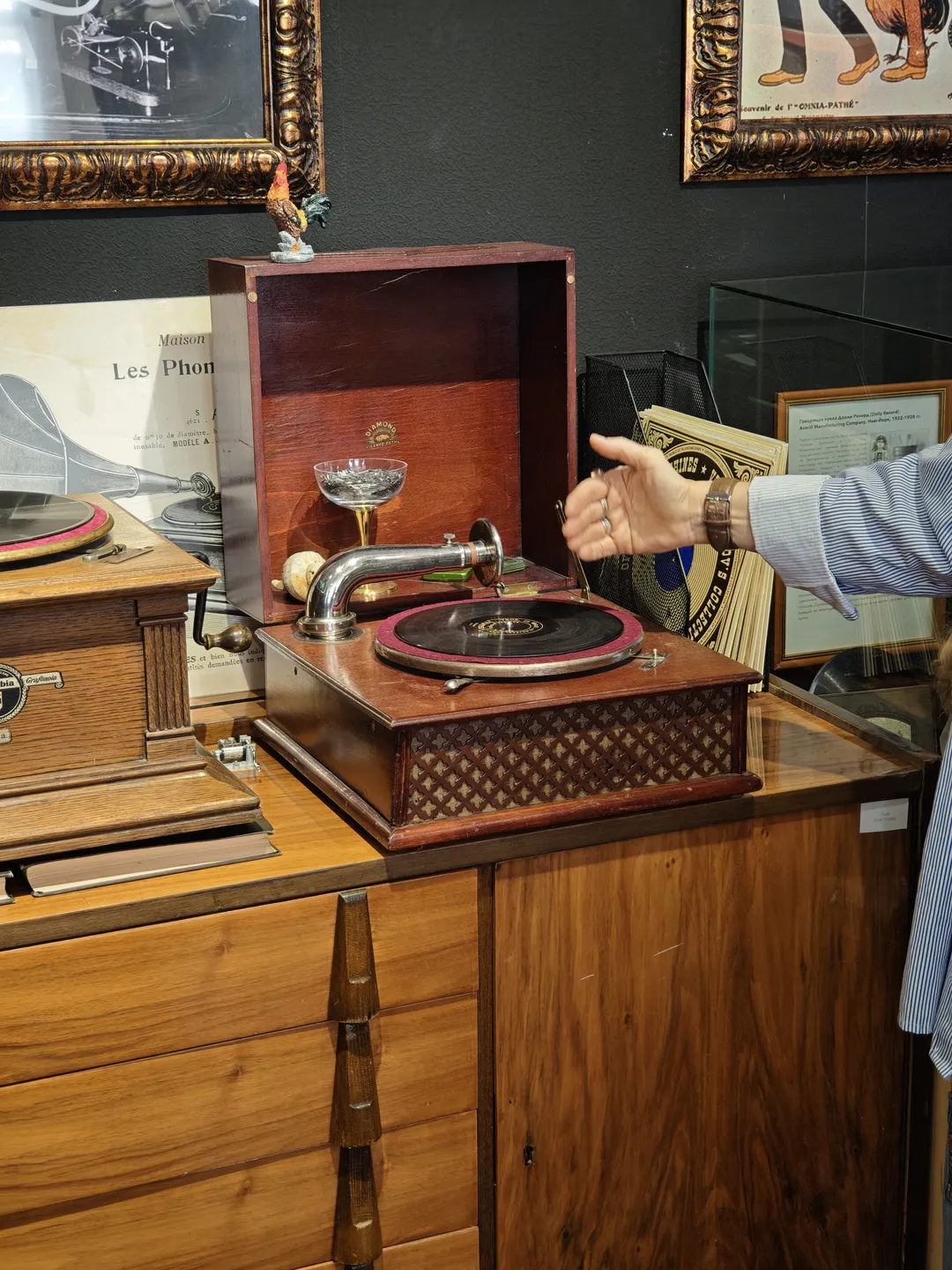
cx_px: 476
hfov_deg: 24.4
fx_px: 2200
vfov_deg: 32.2
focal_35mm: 60
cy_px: 635
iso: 640
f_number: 2
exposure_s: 1/53.1
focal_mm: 9
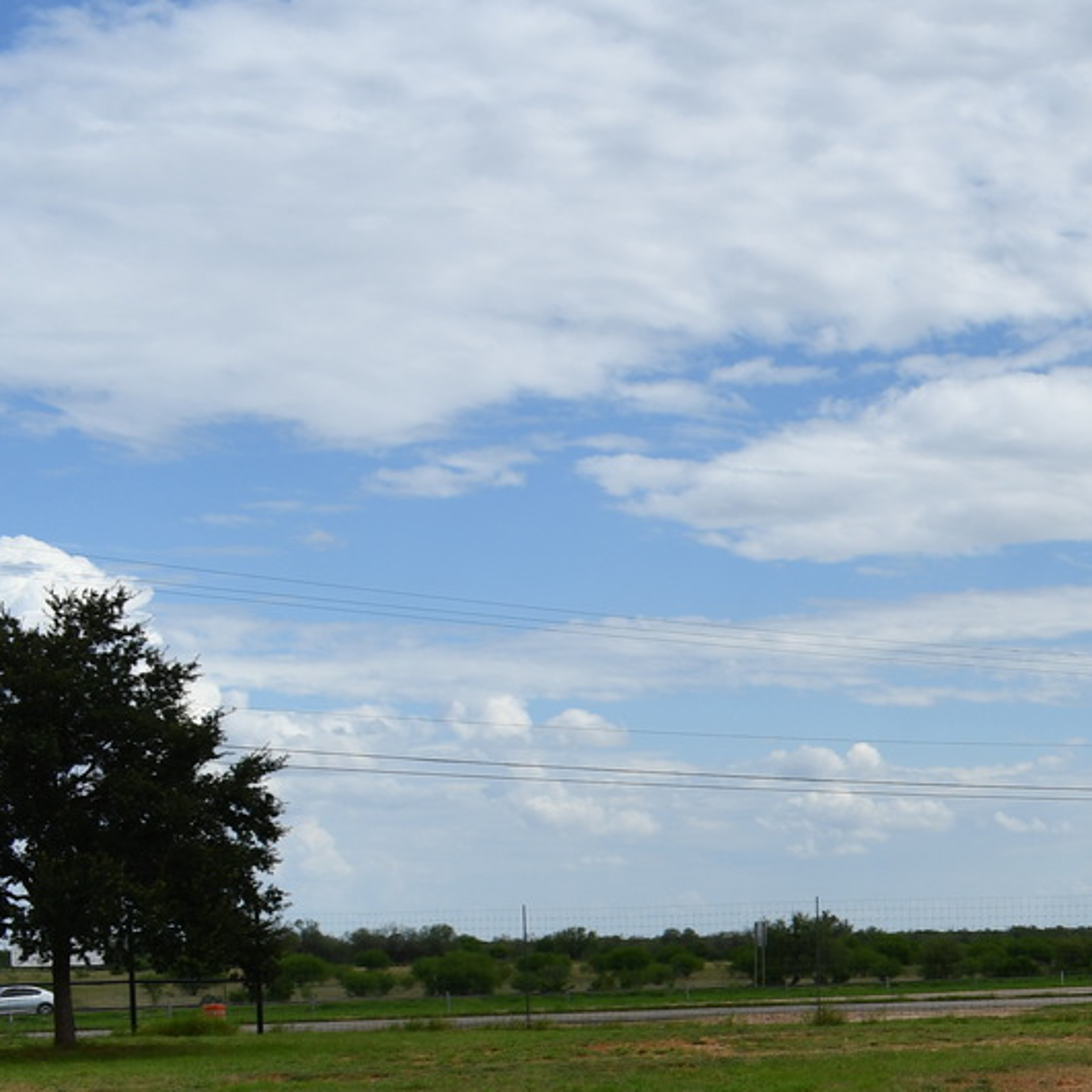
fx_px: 2498
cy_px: 938
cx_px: 1444
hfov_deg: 22.0
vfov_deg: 24.1
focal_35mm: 70
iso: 100
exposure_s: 1/400
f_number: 10
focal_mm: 18
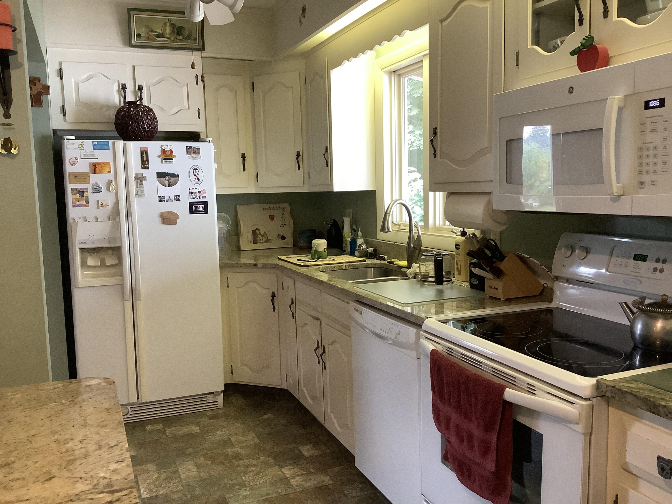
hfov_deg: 58.4
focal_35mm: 31
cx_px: 336
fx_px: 602
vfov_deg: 45.4
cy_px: 252
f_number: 2.4
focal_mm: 3.3
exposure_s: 1/50
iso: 320
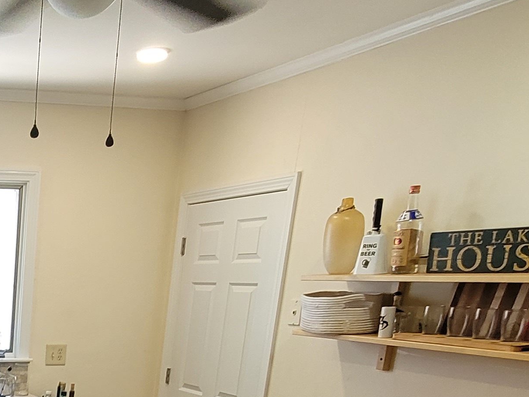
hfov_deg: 34.0
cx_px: -127
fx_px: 657
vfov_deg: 29.1
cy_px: 475
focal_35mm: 43
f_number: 2.2
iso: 160
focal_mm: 2.2
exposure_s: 1/60
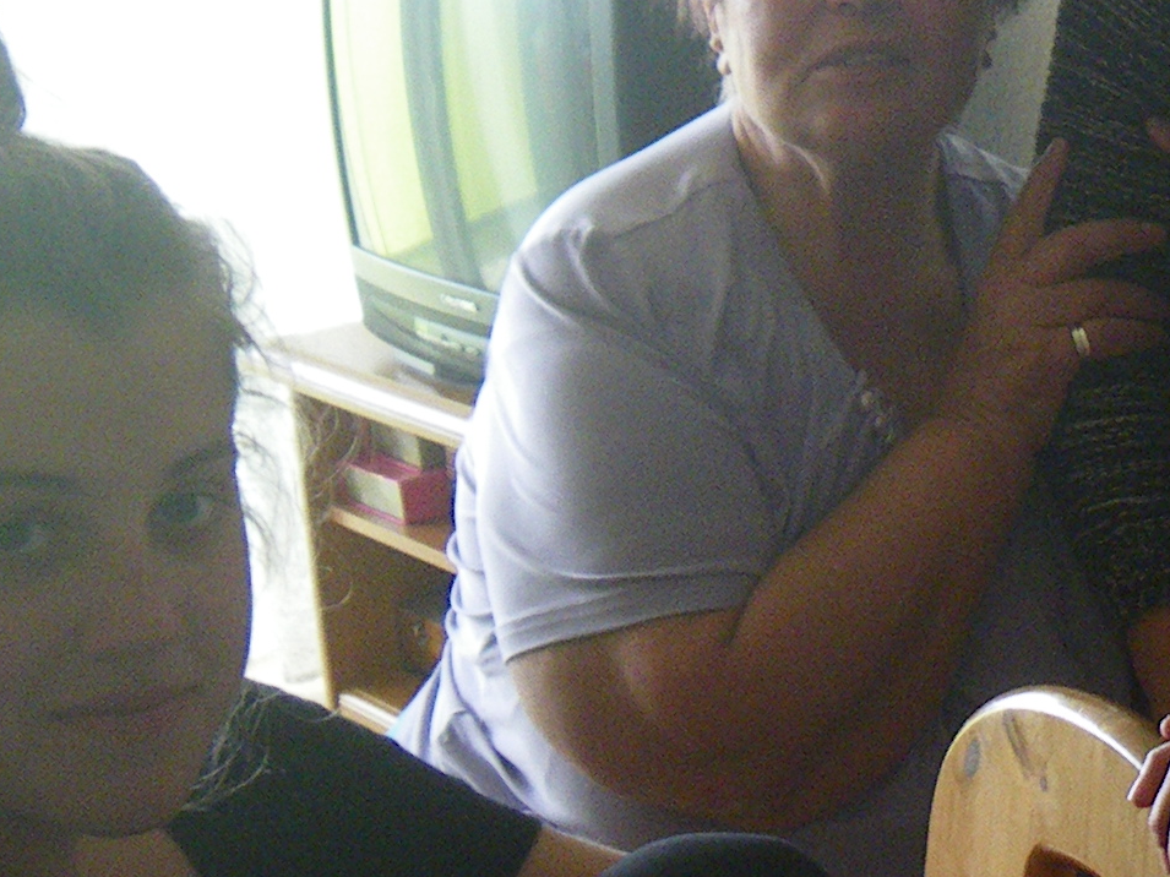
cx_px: 1533
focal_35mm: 107
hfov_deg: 17.2
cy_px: 251
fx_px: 3616
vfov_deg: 13.8
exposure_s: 1/50
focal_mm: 5
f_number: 3.5
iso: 200
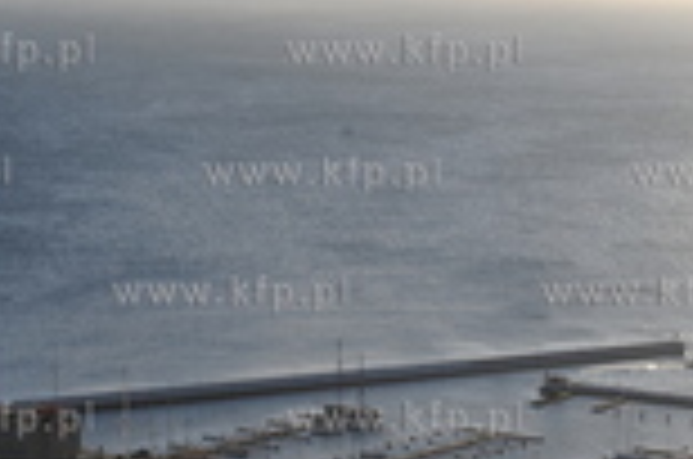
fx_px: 2401
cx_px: 562
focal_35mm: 125
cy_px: 477
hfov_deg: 16.3
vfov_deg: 10.8
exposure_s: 1/320
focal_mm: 48
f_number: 9
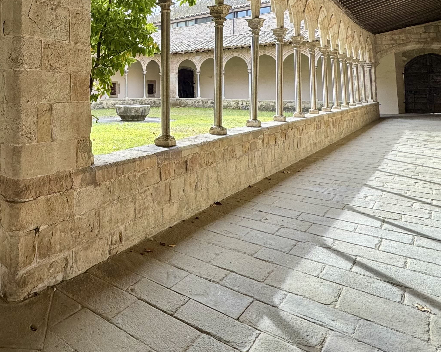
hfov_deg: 56.4
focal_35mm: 27
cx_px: 54
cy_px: 79
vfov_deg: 50.5
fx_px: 352
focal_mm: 2.22
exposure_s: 1/99
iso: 40
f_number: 2.2
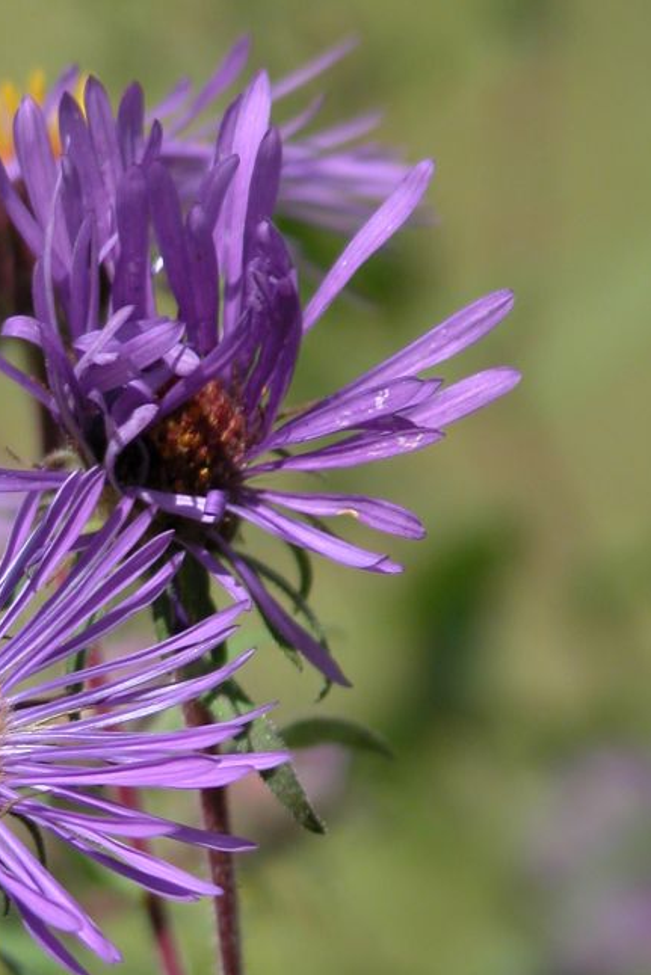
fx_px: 15642
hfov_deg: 2.4
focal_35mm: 577
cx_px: 6
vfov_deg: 3.6
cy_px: 673
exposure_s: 1/885
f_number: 4.2
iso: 100
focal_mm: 71.2
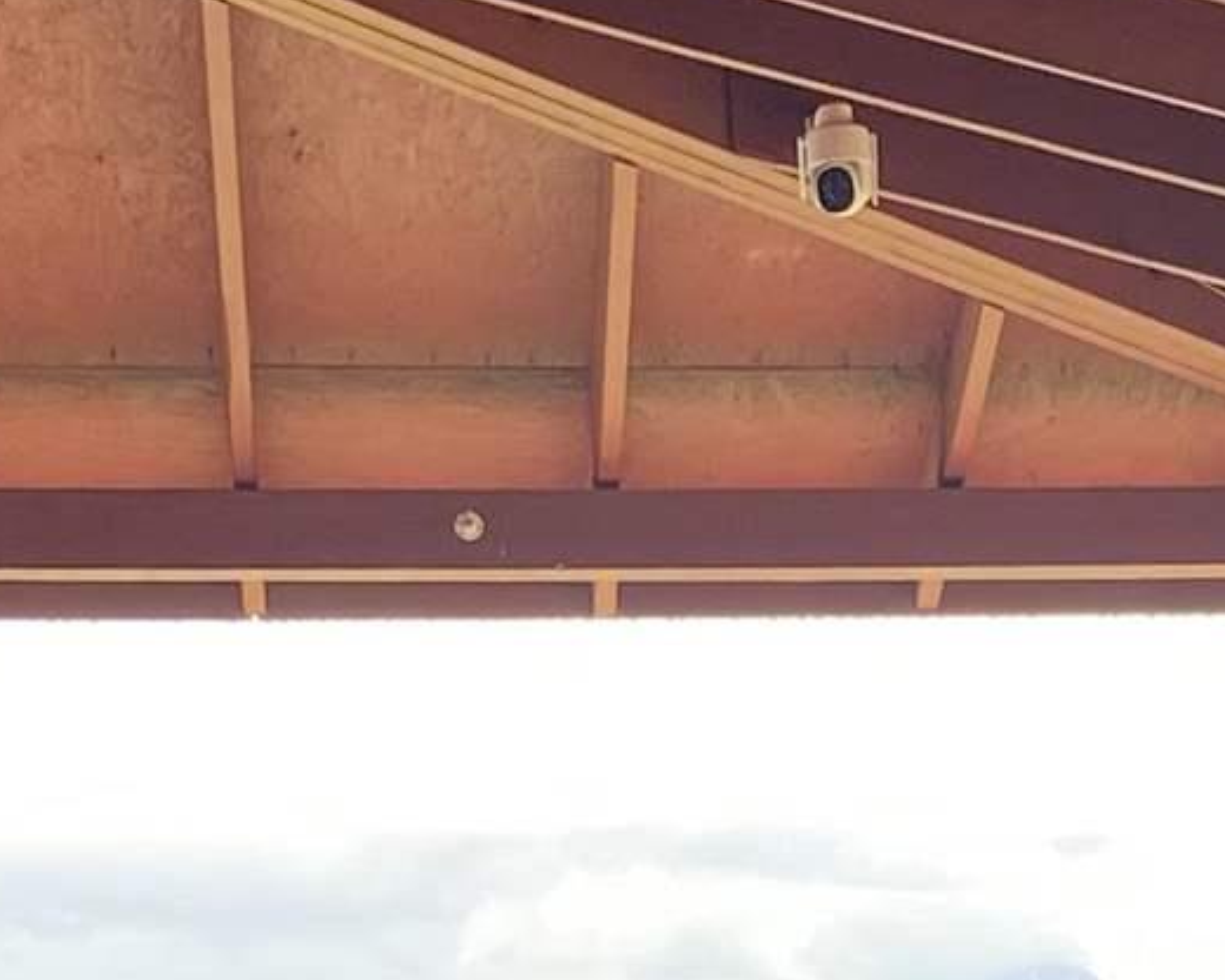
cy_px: 1437
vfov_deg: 10.0
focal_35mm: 150
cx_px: 1060
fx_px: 5438
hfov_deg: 12.8
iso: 32
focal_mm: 4.25
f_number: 1.8
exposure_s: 1/381
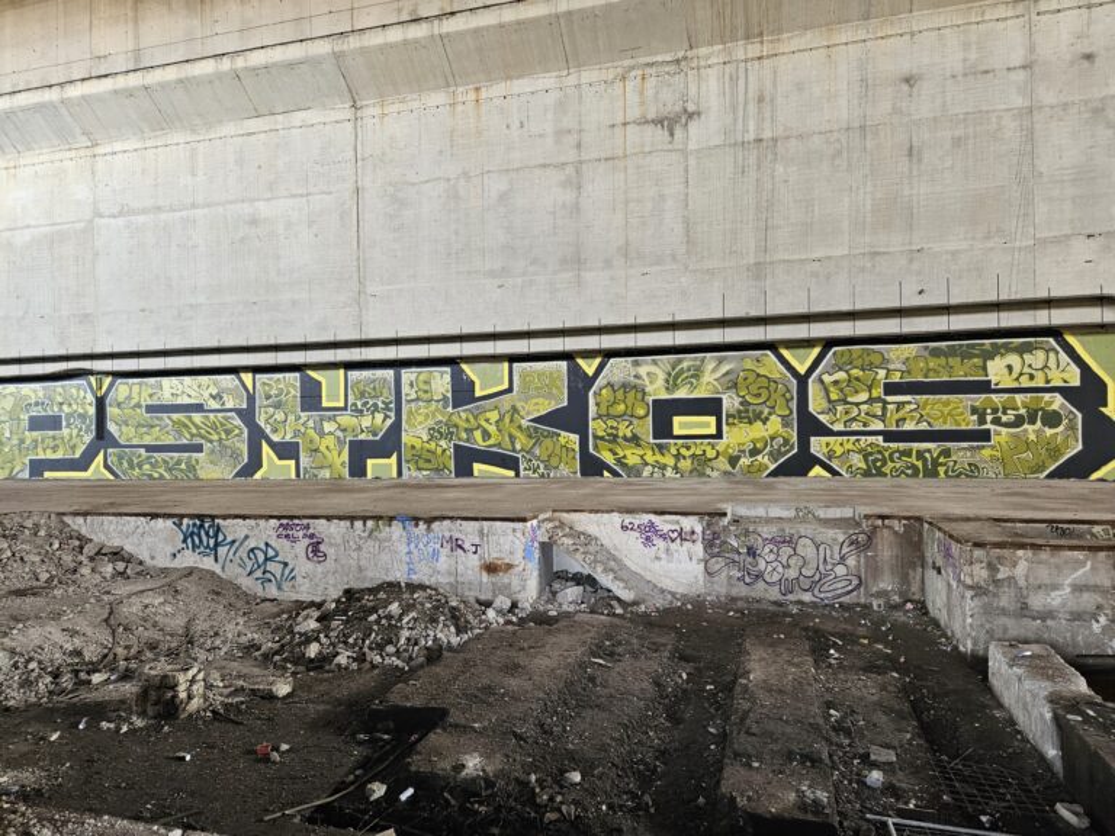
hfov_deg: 73.9
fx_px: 741
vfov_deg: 58.9
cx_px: 558
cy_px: 418
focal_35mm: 23
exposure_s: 1/100
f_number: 1.8
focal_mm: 5.4
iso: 320
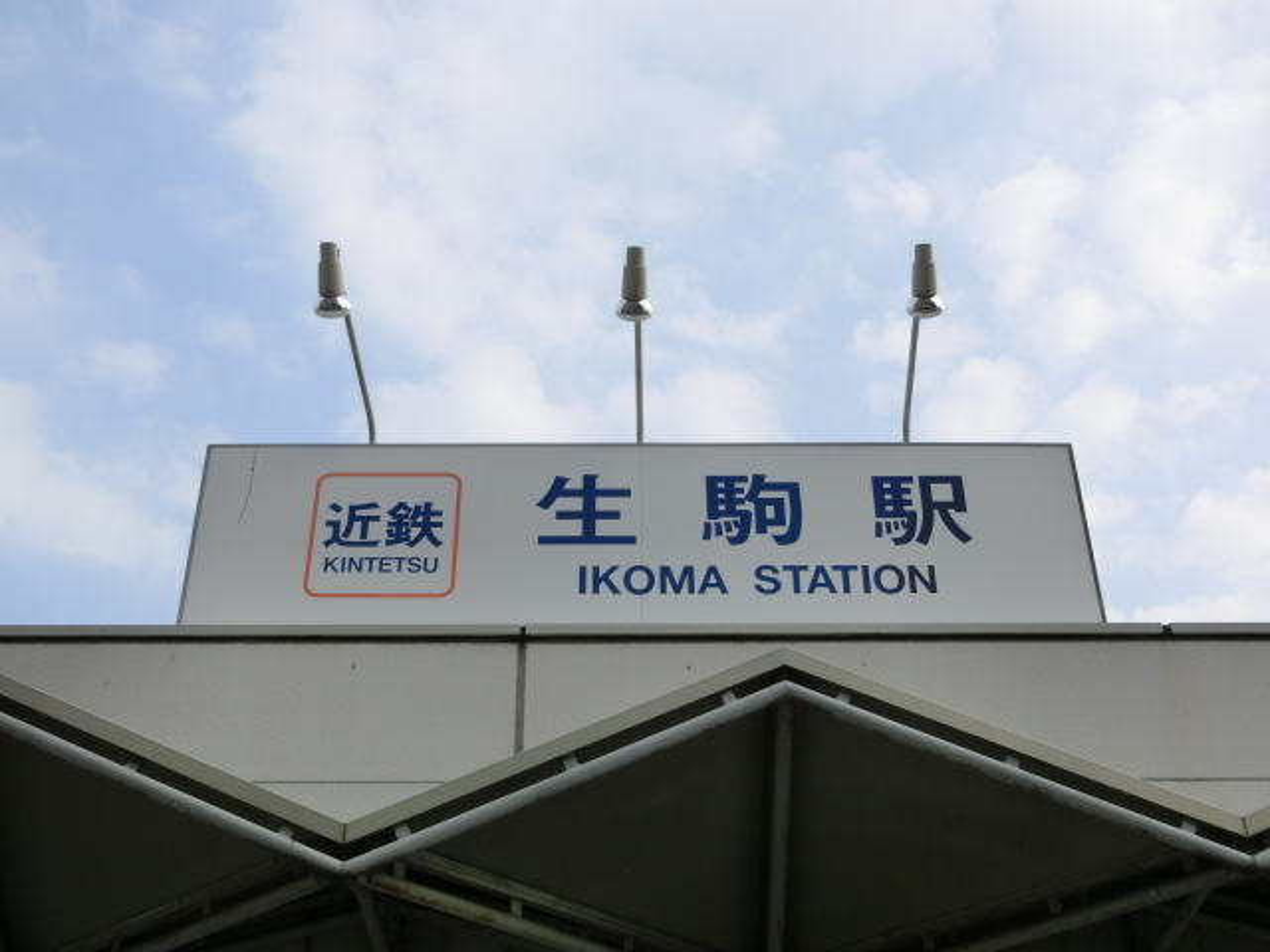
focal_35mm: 45
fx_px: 1651
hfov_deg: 42.1
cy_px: 476
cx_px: 635
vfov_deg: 32.2
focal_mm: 8
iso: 80
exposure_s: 1/640
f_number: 4.4
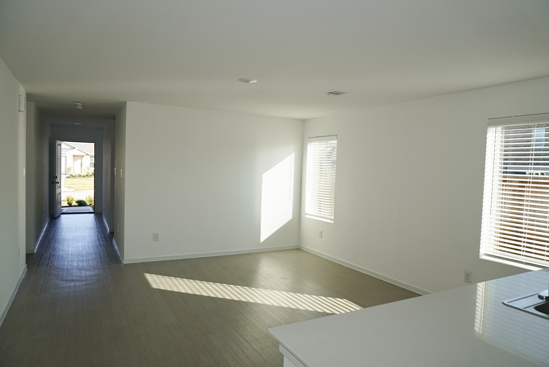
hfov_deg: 73.7
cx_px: 274
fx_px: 366
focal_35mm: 24
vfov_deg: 53.2
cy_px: 184
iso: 100
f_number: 5.6
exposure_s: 1/160
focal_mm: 16
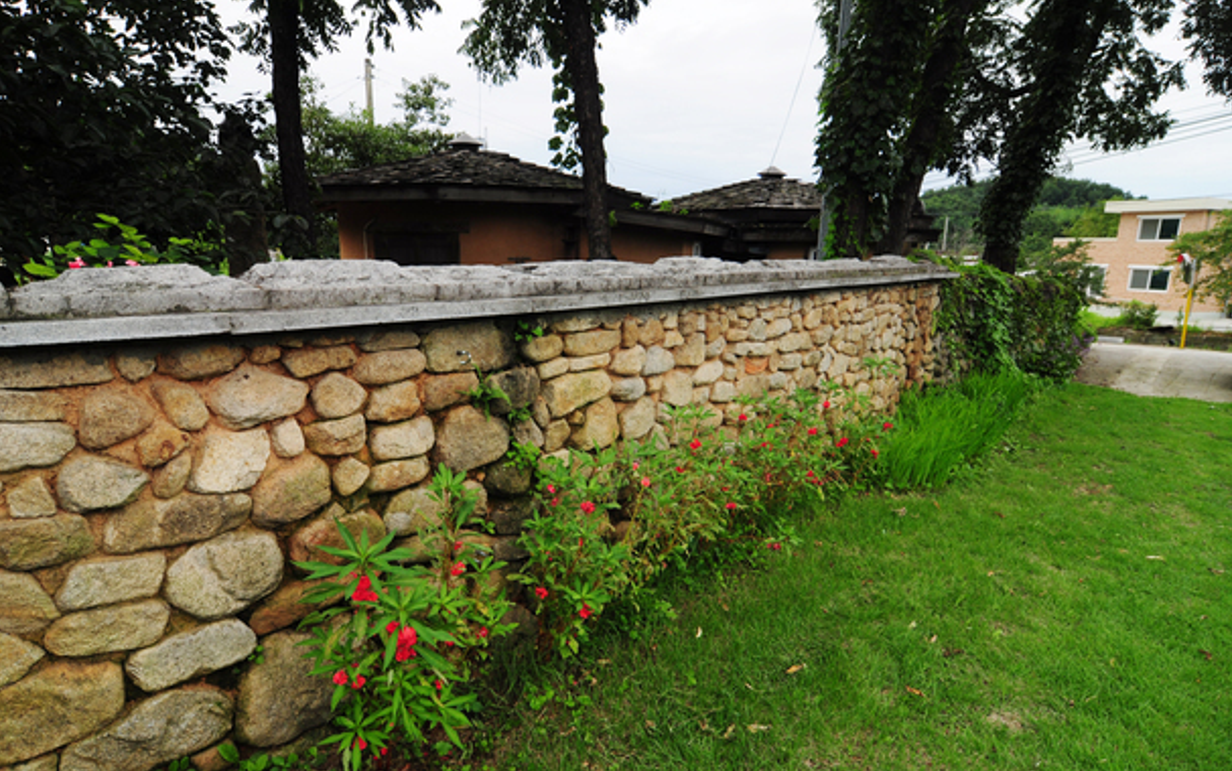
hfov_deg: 88.0
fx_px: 638
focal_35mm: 19
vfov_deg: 62.2
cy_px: 412
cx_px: 605
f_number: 7.1
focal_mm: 12
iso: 200
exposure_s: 1/320
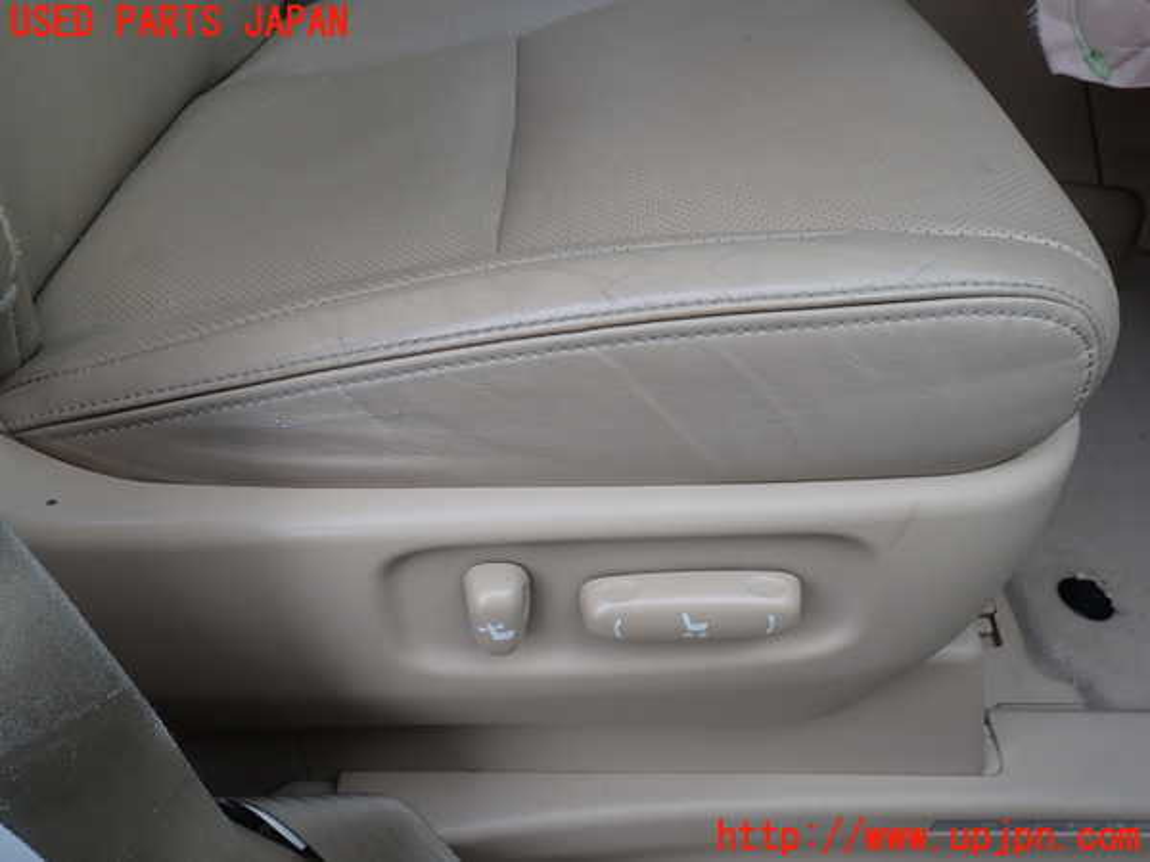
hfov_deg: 69.4
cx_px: 575
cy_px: 431
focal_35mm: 25
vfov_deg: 54.9
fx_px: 831
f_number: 2.8
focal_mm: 4.5
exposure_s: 1/125
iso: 100
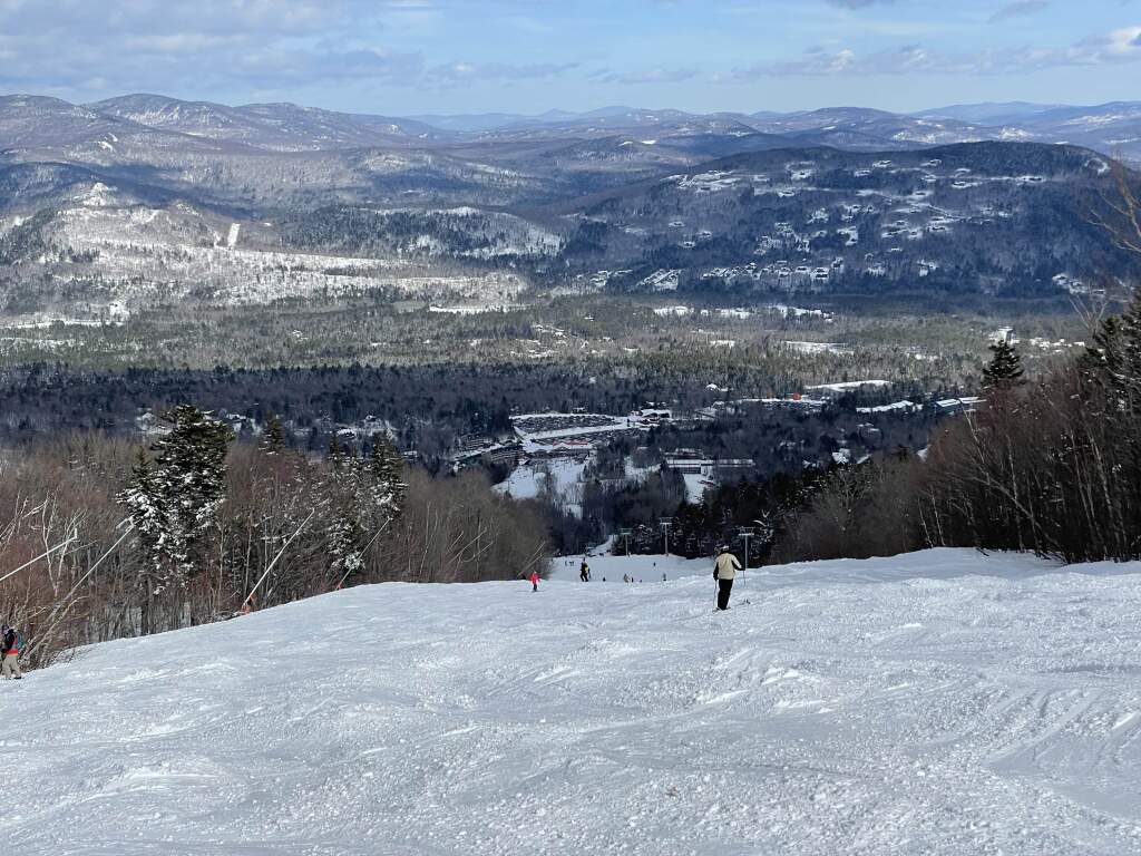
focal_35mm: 52
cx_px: 570
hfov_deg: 36.8
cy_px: 428
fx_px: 1714
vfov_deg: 28.0
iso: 25
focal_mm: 6
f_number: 2
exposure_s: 1/4348
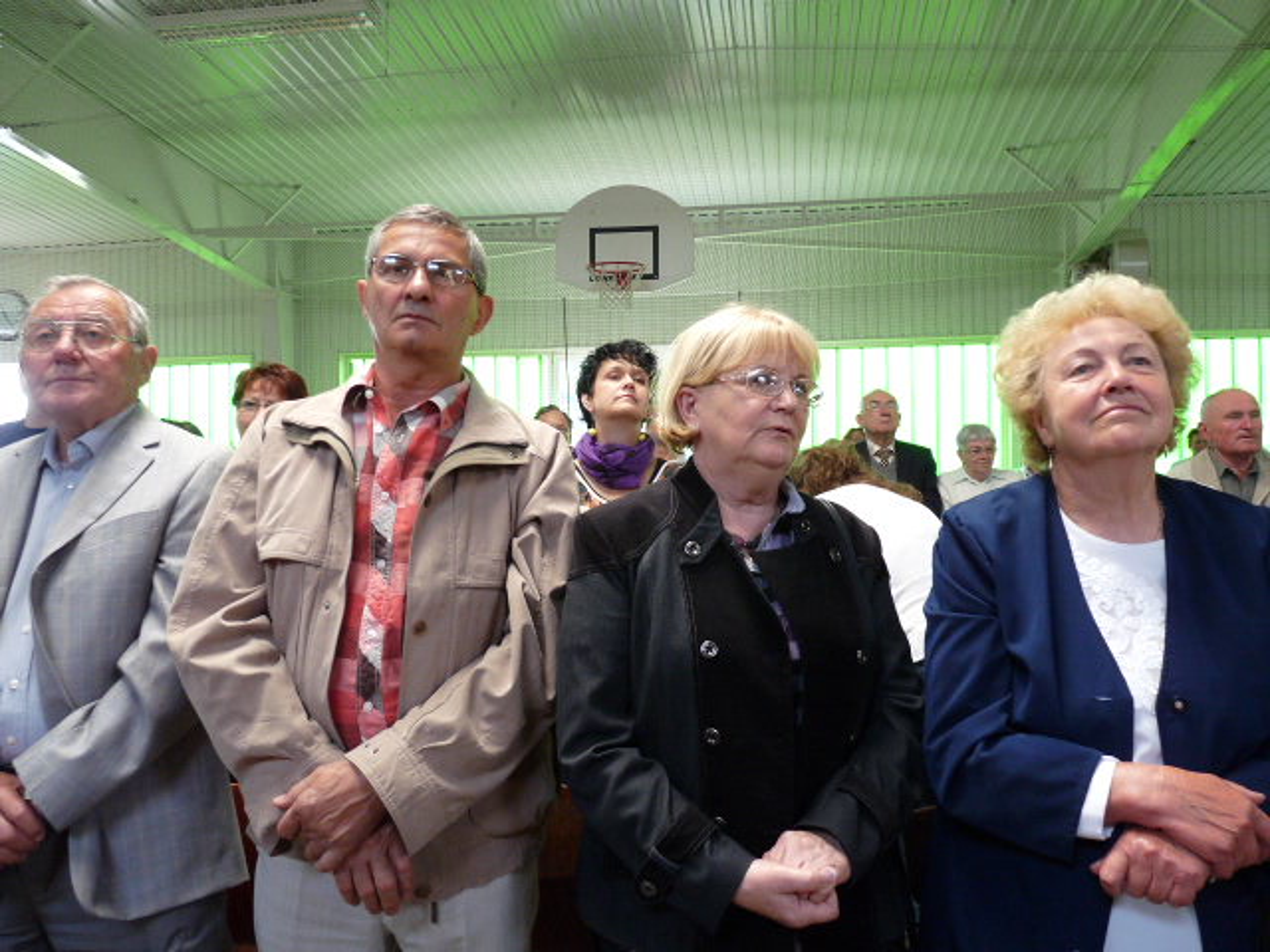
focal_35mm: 27
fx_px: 991
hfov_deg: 65.3
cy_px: 476
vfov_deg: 51.4
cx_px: 635
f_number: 2.8
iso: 250
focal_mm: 4.8
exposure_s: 1/30
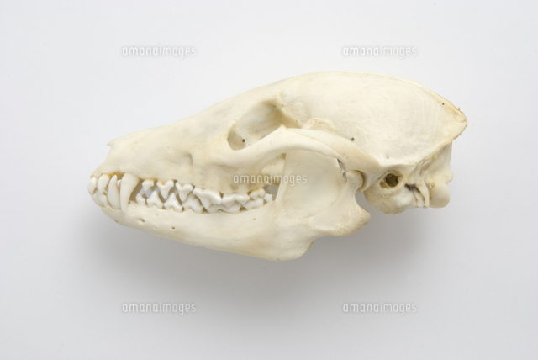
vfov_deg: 13.1
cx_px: 269
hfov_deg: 19.4
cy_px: 180
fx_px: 1571
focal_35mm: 105
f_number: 16
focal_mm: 70
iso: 100
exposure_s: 1/200
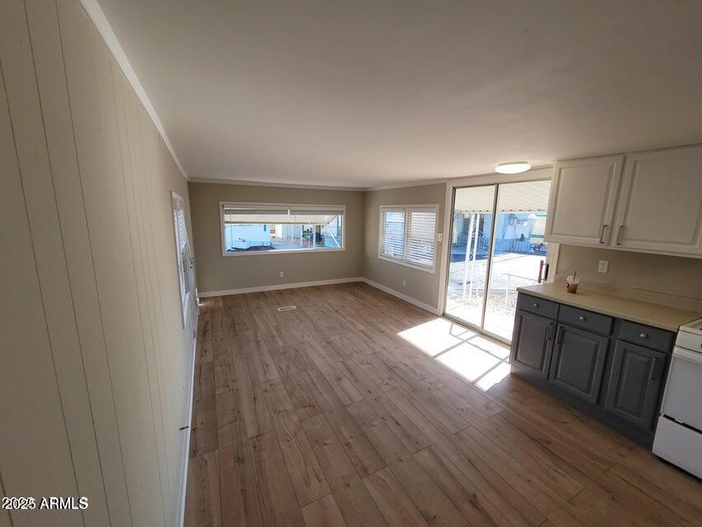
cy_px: 264
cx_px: 351
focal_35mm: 13
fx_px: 264
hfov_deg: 106.2
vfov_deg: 89.9
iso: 64
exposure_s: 1/235
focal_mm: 2.2
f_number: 2.2
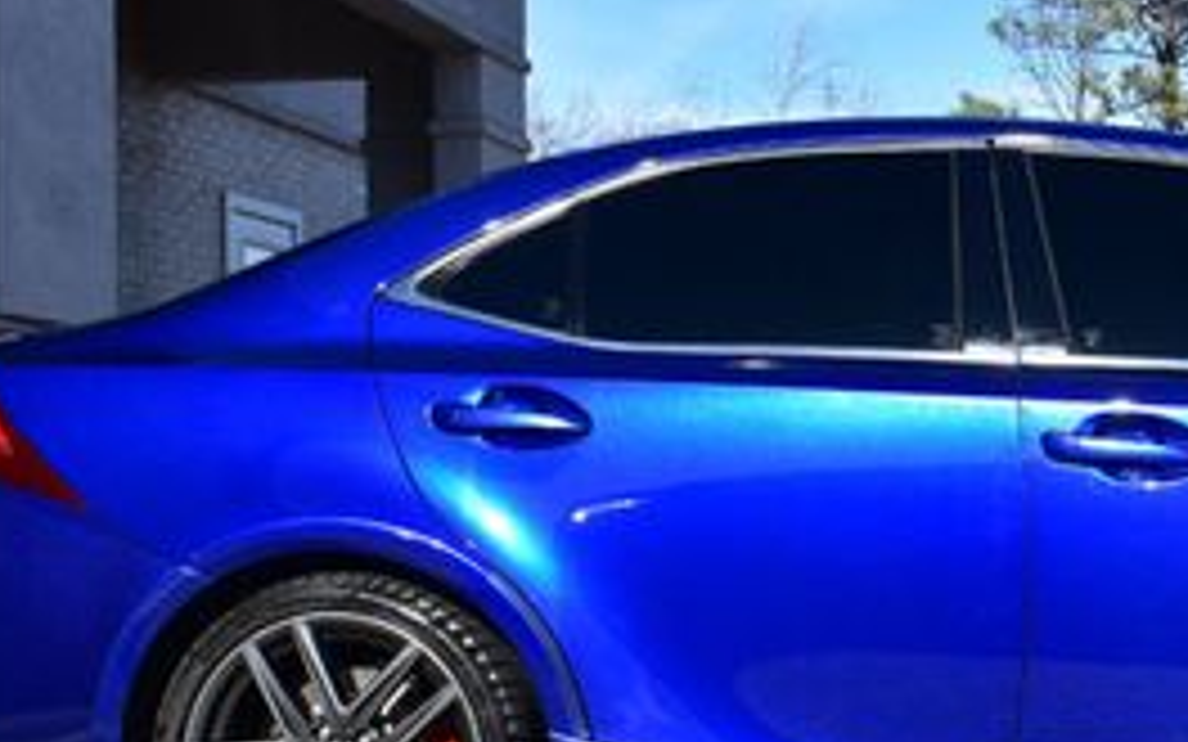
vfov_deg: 17.6
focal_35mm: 74
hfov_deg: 26.8
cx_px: 1094
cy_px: 450
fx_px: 2396
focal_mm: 20
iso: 400
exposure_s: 1/500
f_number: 11
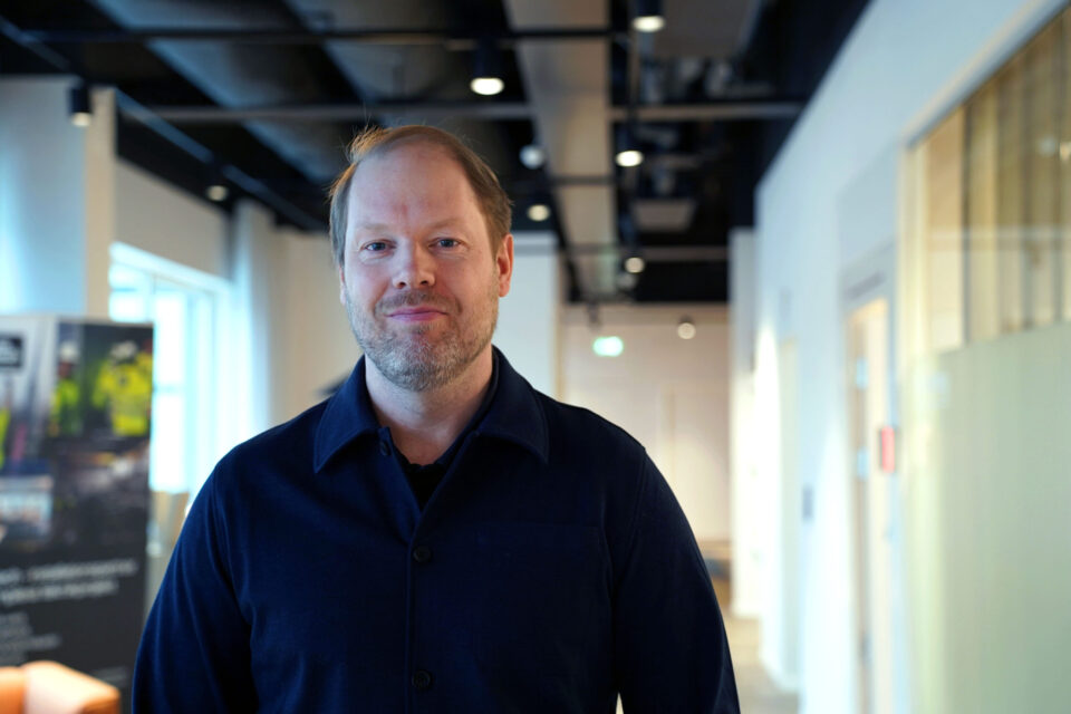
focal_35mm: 49
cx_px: 536
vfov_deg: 27.5
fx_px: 1458
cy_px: 357
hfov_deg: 40.3
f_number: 2.8
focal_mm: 49
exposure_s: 1/50
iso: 500
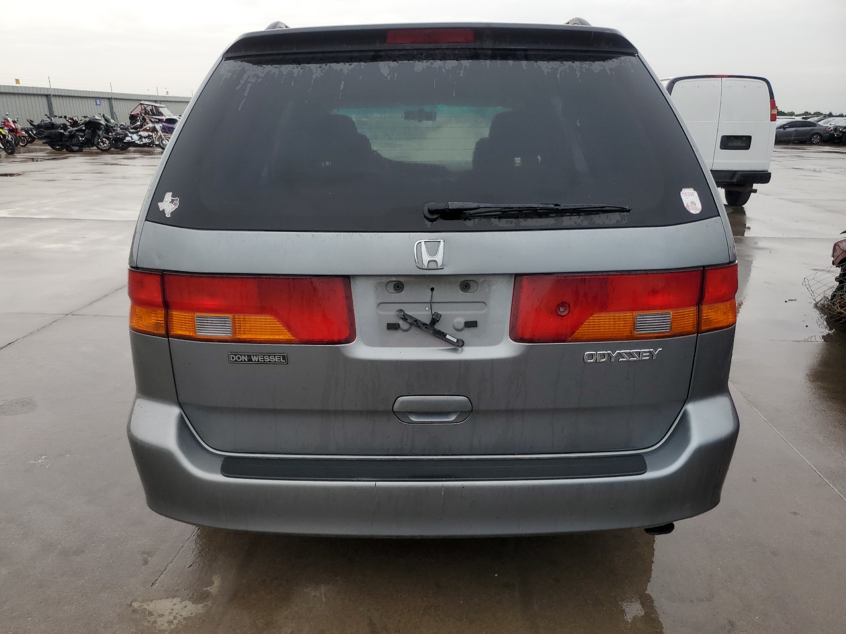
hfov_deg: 67.3
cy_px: 317
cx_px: 423
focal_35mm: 26
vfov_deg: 53.1
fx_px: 635
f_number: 1.5
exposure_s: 1/227
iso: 50
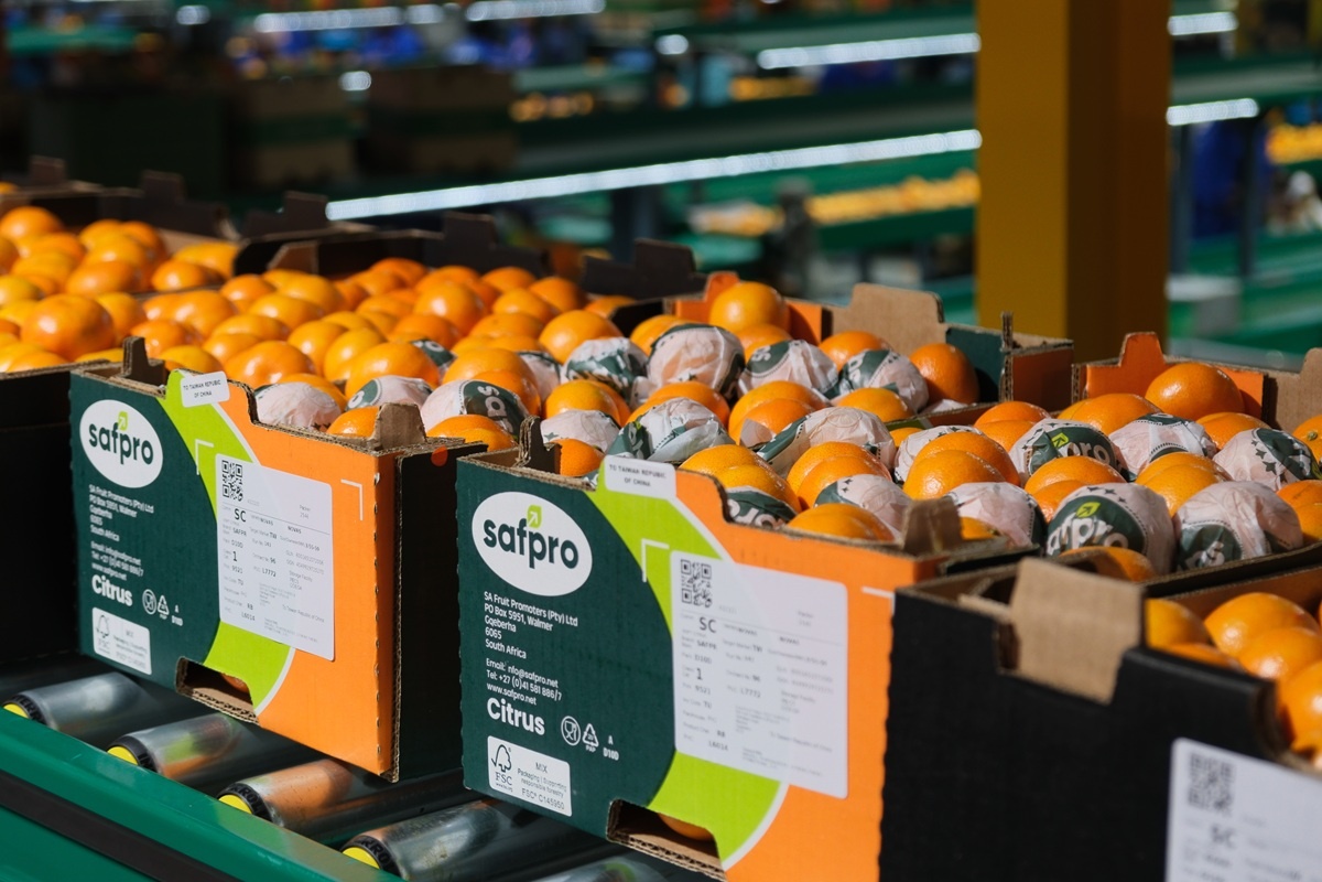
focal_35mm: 69
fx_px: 2534
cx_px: 661
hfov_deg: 29.2
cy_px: 441
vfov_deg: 19.7
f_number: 4
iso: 800
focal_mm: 46.3
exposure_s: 1/70
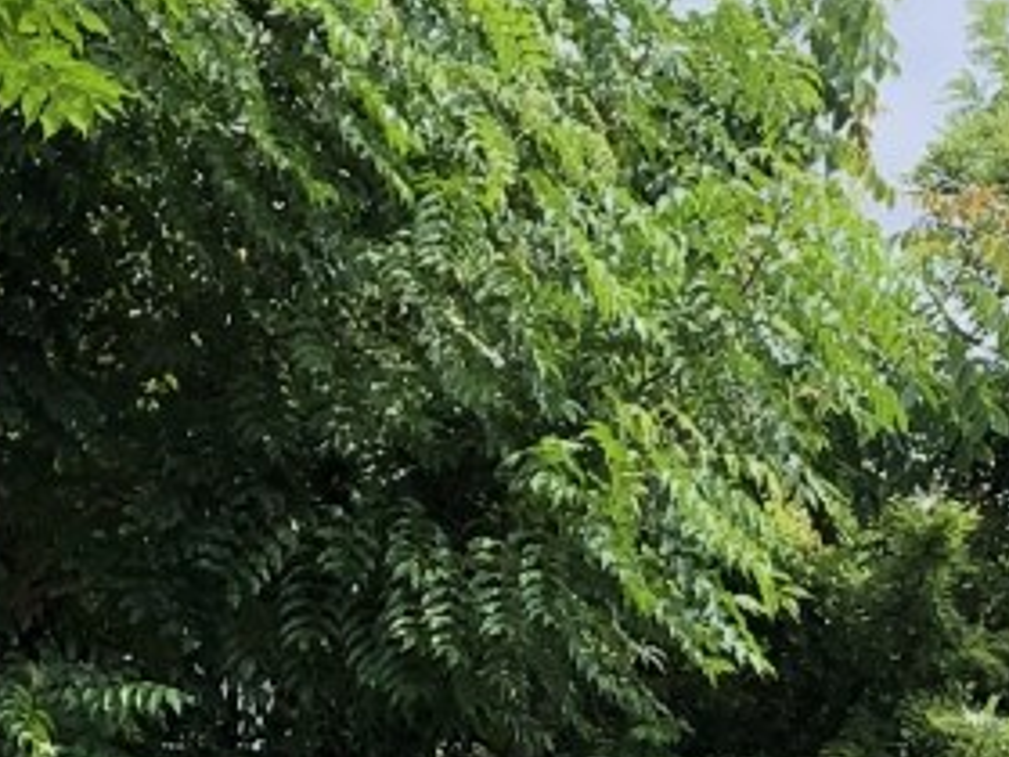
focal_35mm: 190
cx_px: 1351
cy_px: 1065
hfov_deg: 10.2
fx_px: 5538
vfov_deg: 7.7
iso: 20
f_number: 1.8
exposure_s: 1/706
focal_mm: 4
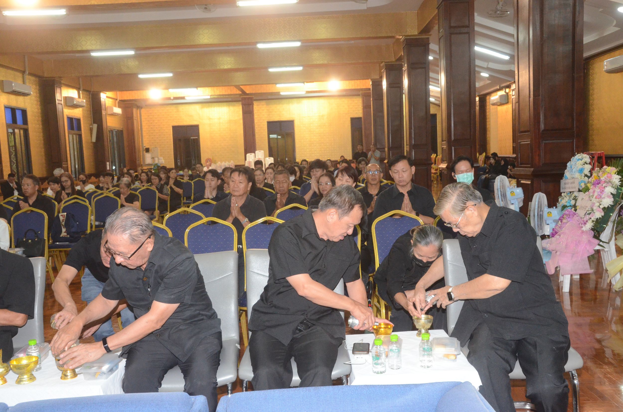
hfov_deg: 53.2
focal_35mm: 36
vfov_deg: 36.7
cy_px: 206
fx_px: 622
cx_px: 312
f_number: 10
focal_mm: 24
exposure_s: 1/60
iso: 3200
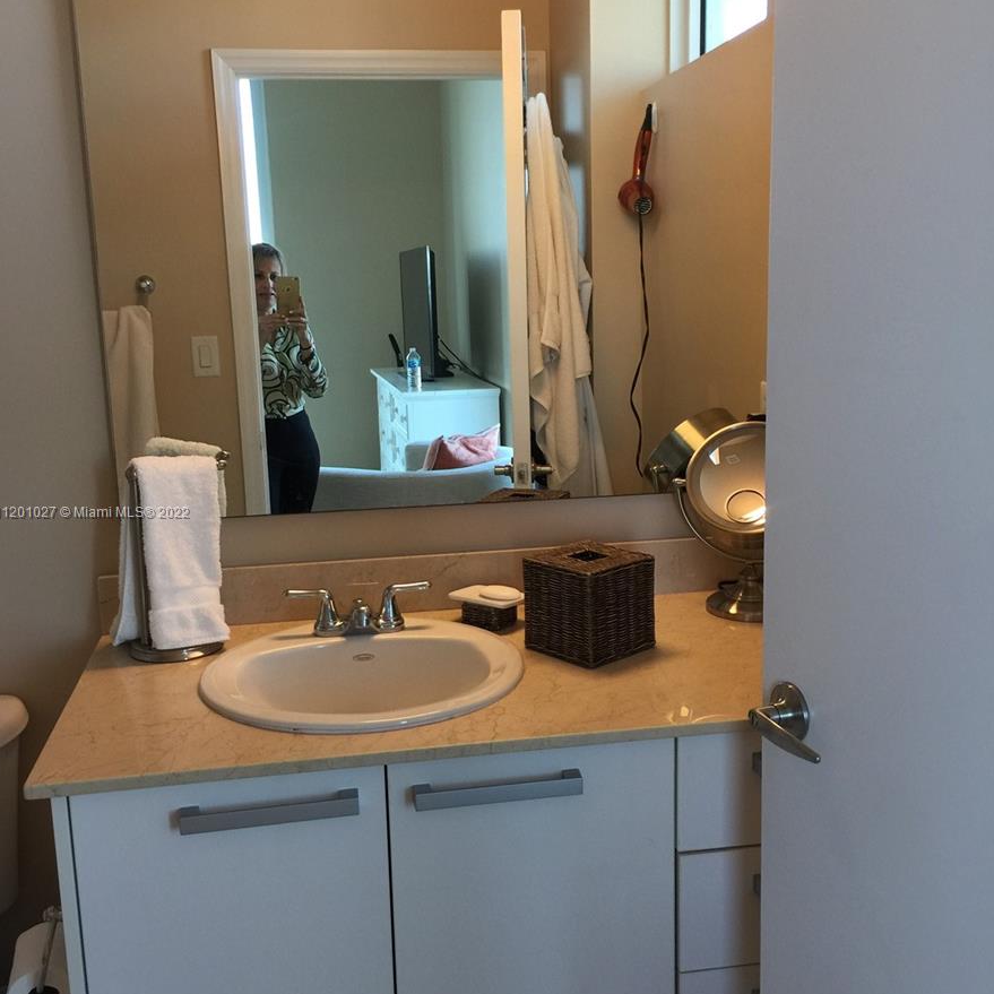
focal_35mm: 35
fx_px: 1137
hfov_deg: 47.2
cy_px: 513
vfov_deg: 47.2
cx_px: 491
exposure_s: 1/30
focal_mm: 4.15
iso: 40
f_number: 2.2
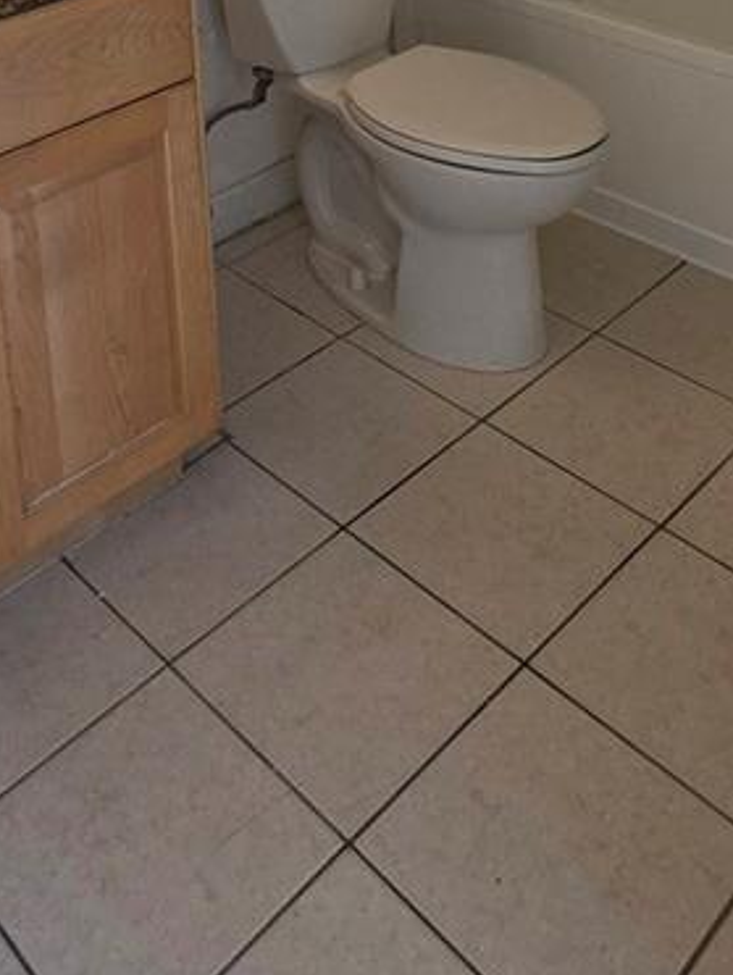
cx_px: 278
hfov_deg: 34.2
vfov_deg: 35.8
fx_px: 1184
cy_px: -173
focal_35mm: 42
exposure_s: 1/120
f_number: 1.9
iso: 80
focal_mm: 2.2
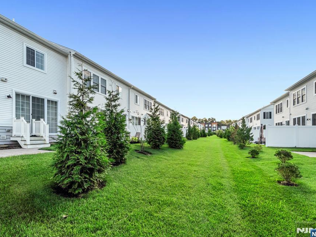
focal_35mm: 16
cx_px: 145
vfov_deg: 78.1
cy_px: 114
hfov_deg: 94.3
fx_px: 146
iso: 640
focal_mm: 14
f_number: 11
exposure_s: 1/500
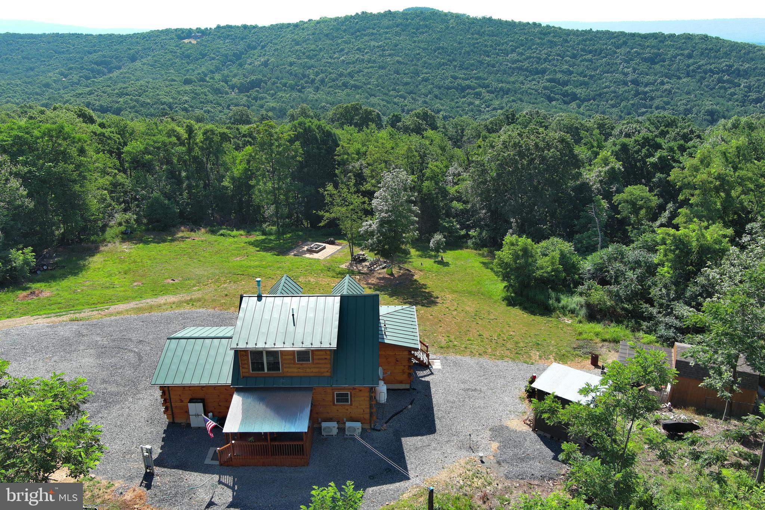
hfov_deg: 63.7
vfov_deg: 45.0
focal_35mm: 29
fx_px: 616
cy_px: 255
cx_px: 382
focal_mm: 10.57
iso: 100
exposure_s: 1/557
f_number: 2.8
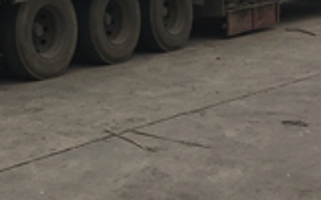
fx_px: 831
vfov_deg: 13.1
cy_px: -90
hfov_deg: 21.4
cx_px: 30
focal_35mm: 95
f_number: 2.2
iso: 25
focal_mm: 4.15
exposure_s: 1/392
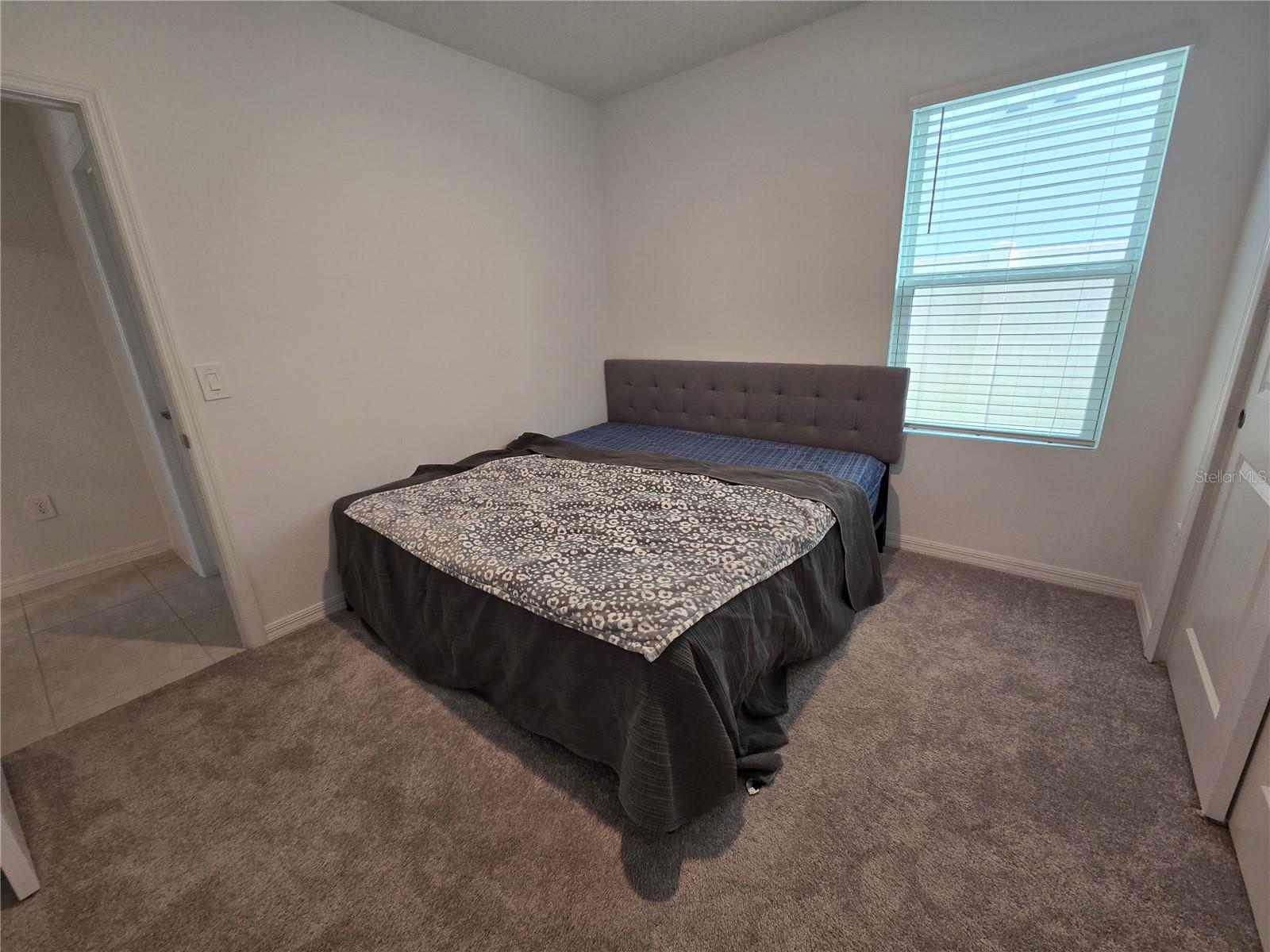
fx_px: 477
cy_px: 476
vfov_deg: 89.9
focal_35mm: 13
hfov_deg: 106.2
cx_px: 635
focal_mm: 2.2
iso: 160
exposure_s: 1/60
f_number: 2.2
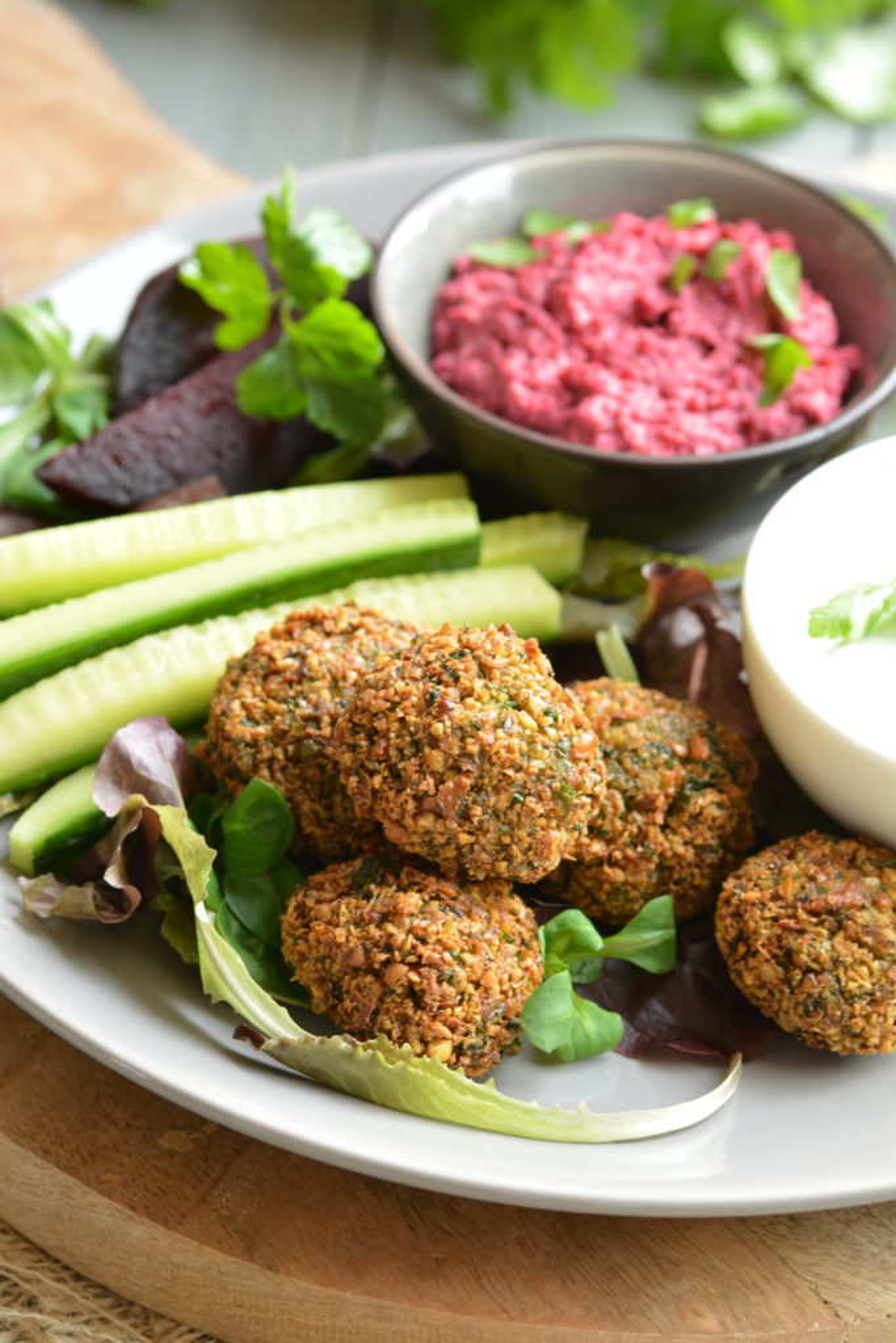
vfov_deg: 13.0
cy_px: 672
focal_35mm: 158
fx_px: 5878
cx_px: 448
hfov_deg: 8.7
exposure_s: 1/5
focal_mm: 105
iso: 200
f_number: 7.1
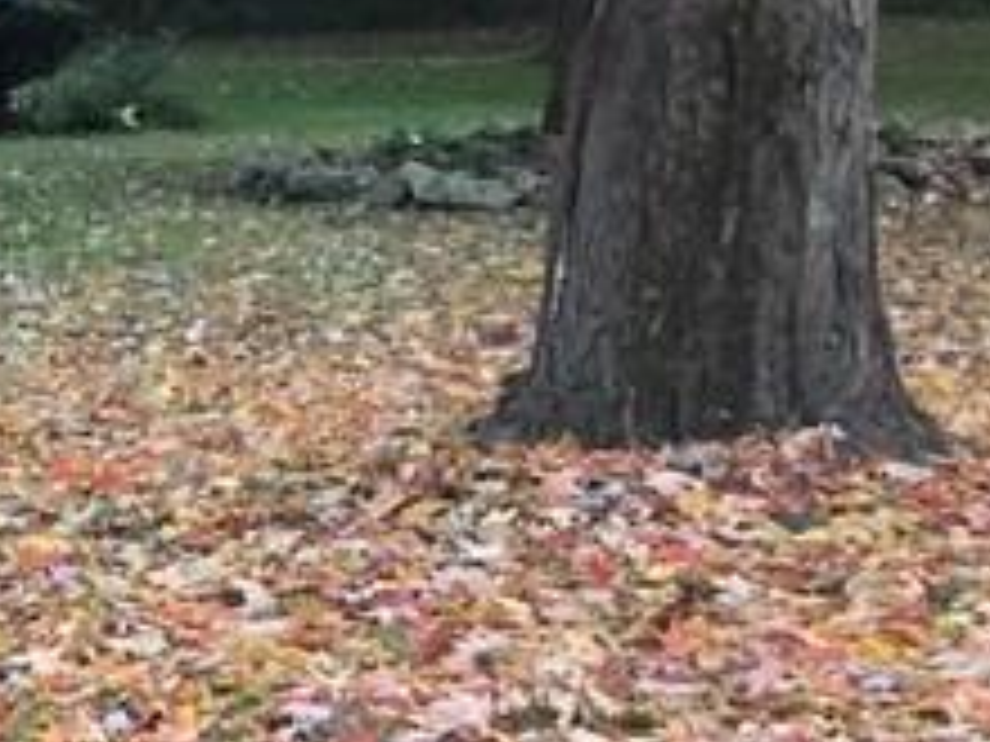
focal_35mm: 135
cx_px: -1278
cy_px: 171
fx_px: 3861
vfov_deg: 11.0
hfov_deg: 12.1
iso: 50
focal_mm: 4.15
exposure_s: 1/30
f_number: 2.2
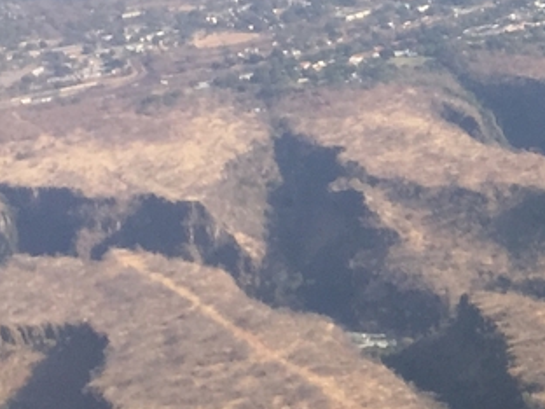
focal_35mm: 119
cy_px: 316
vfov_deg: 12.4
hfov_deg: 13.8
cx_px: 1114
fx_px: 1874
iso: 32
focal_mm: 4.15
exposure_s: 1/1276
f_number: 2.2
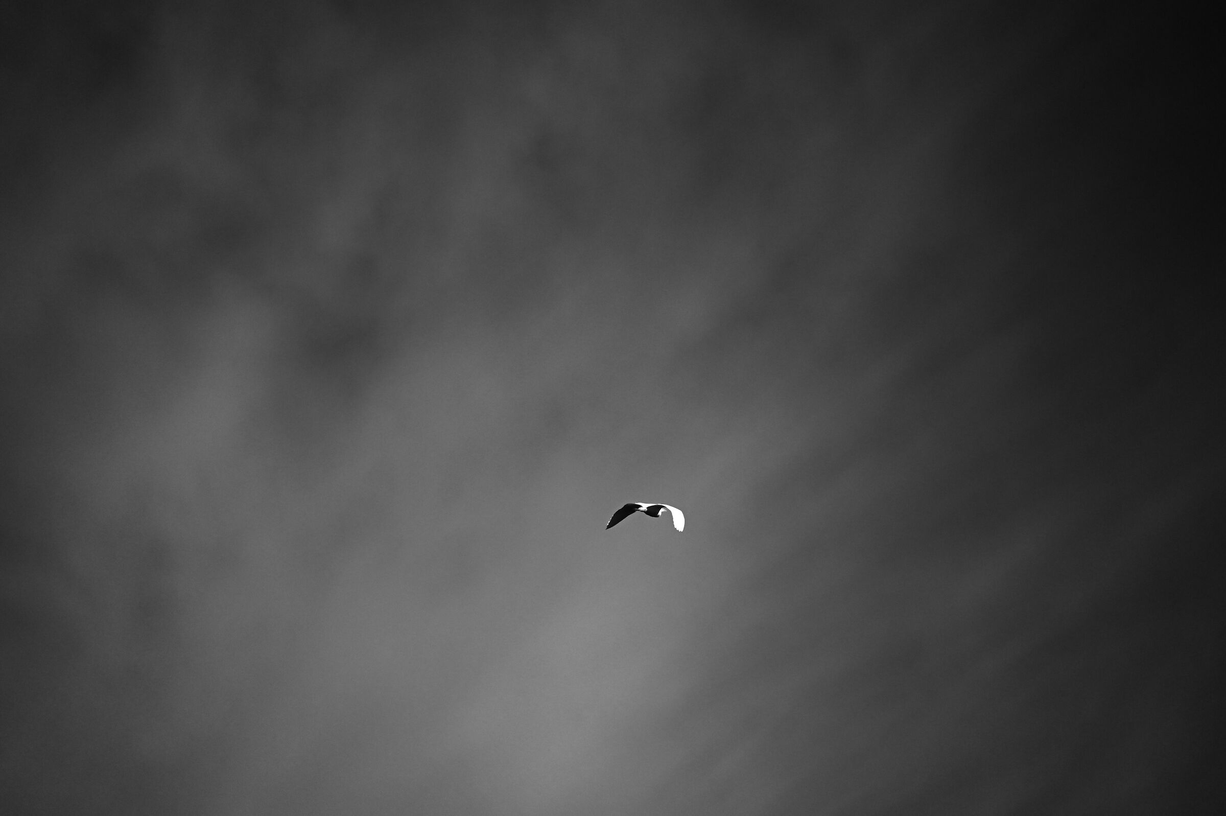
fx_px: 6807
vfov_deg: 6.9
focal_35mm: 200
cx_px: 613
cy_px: 408
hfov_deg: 10.3
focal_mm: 200
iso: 800
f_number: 6.3
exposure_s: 1/8000
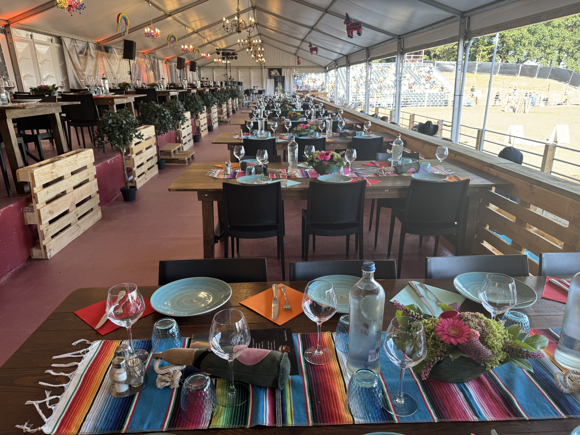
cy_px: 218
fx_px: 402
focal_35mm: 24
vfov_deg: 56.8
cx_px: 290
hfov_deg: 71.6
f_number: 1.78
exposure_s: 1/100
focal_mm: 6.76
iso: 64
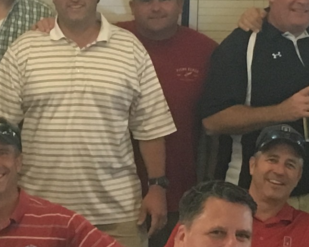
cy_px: 146
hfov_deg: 10.8
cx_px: 11
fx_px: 1619
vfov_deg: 8.7
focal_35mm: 177
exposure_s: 1/20
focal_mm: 4.15
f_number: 2.2
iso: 200
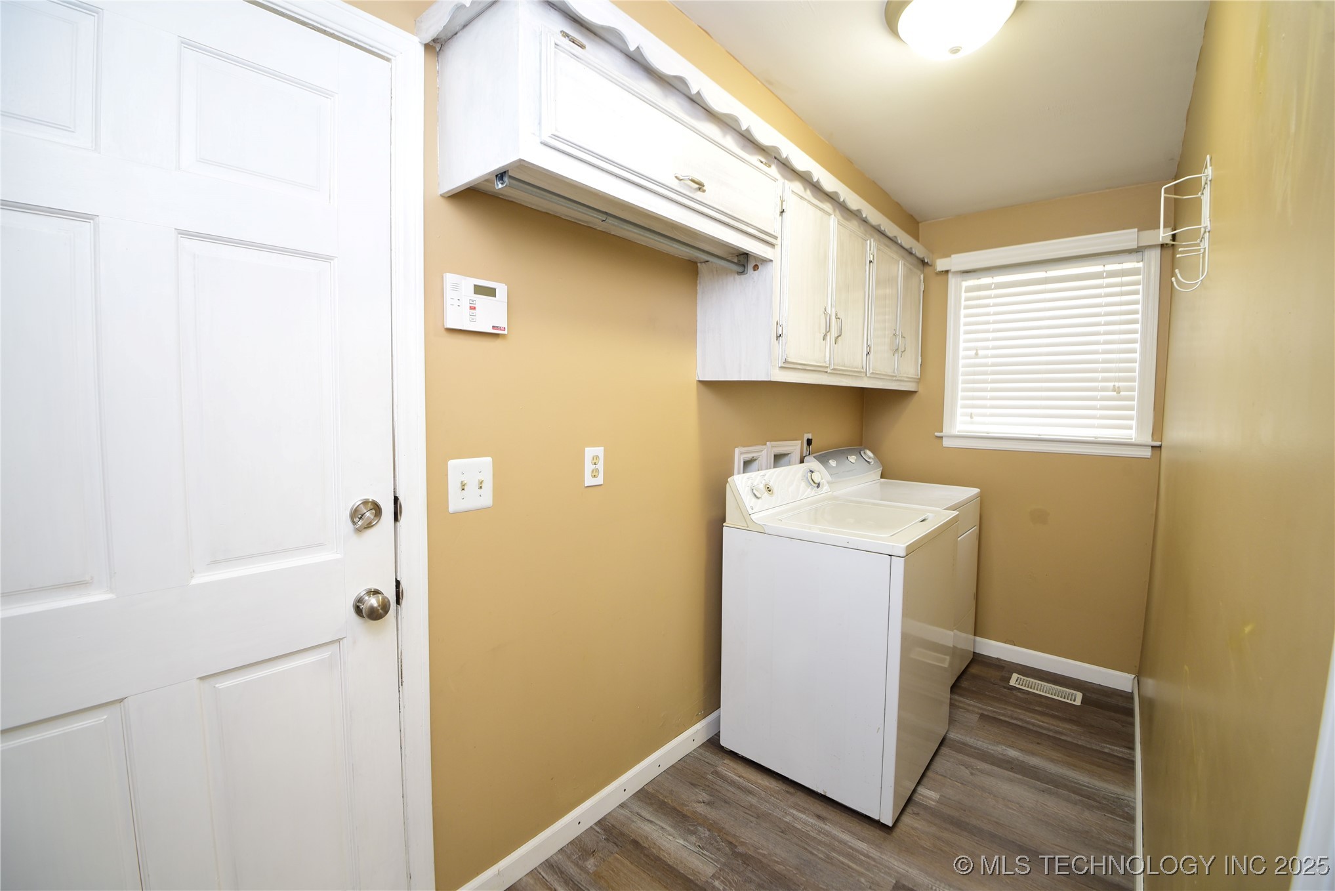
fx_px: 556
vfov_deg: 77.4
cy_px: 446
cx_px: 668
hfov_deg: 100.4
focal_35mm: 15
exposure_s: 1/8
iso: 500
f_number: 8
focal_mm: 15
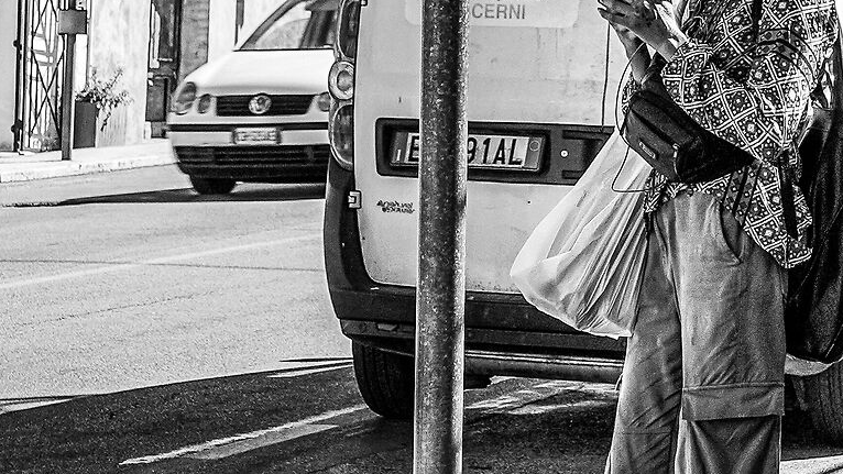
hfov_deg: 12.4
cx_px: 530
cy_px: -130
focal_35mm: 174
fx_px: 3890
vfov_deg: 6.9
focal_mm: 19.95
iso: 125
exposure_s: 1/125
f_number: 4
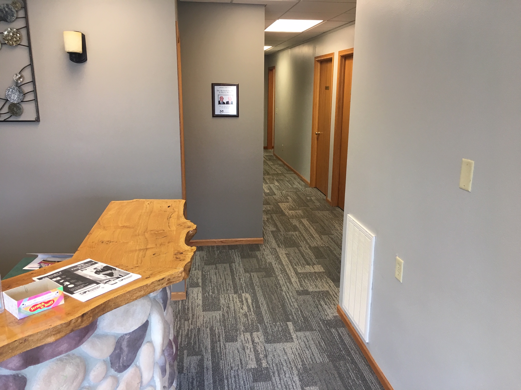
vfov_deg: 48.2
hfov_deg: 61.7
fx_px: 436
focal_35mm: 29
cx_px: 260
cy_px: 195
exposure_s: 1/30
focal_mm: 4.15
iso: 40
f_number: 2.2
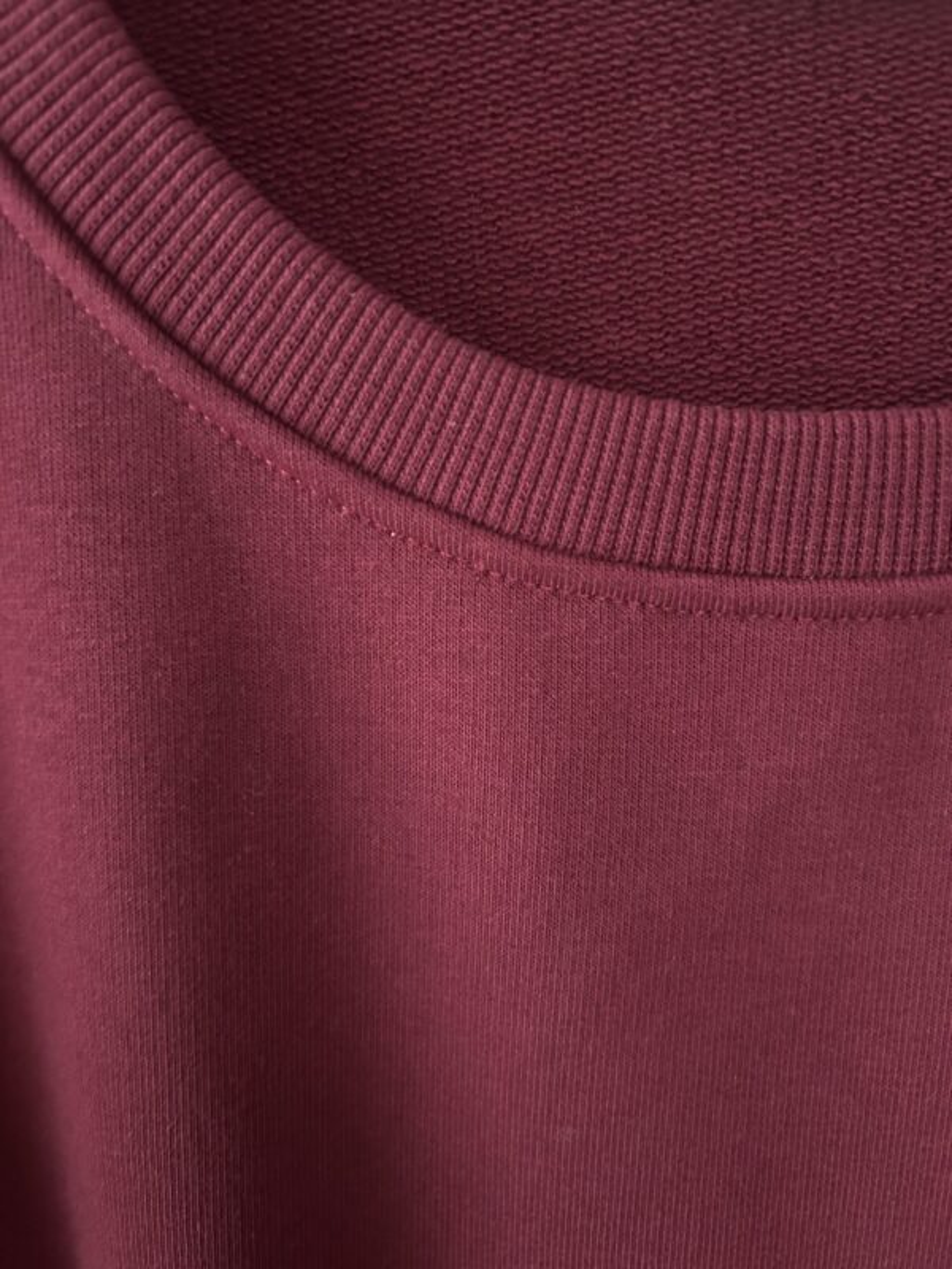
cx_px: 476
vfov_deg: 67.3
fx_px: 953
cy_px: 634
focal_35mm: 26
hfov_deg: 53.1
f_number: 1.5
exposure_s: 1/25
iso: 800
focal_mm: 5.7
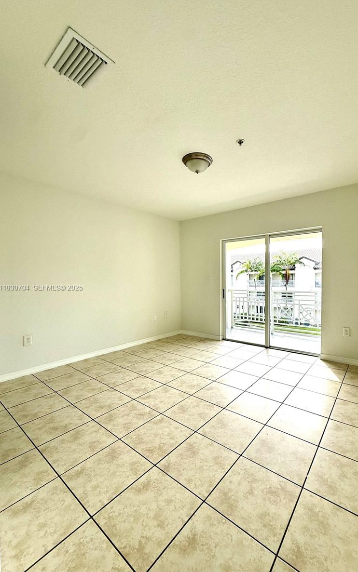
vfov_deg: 101.5
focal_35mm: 15
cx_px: 210
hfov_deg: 74.2
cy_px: 288
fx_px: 234
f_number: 2.2
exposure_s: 1/535
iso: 64
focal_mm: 2.22
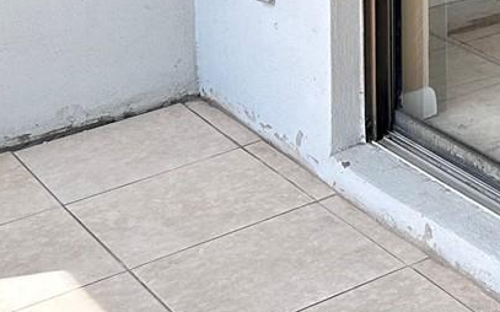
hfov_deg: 18.0
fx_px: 1362
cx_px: 799
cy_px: -298
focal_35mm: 100
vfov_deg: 11.8
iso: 80
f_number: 1.78
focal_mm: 6.86
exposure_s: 1/580
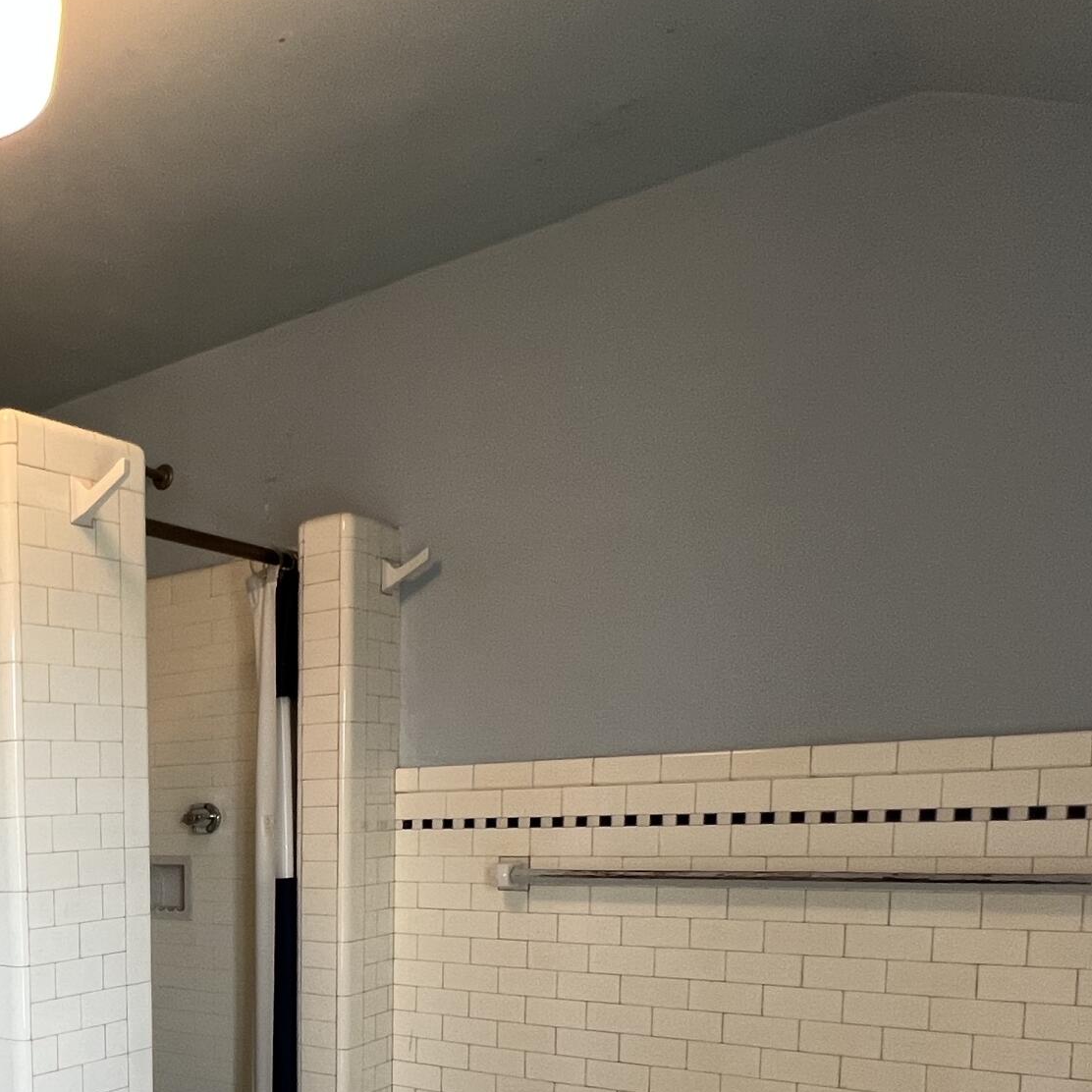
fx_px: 1106
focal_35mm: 31
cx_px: -83
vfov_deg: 48.3
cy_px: 935
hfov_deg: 42.4
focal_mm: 1.57
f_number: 1.8
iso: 125
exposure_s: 1/120
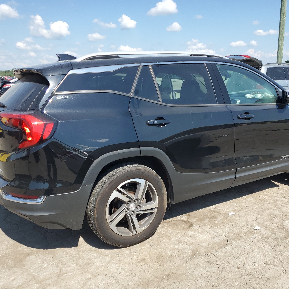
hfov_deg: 52.5
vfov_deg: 52.5
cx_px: 157
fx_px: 293
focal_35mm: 31
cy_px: 143
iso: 50
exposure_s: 1/2500
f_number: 1.5
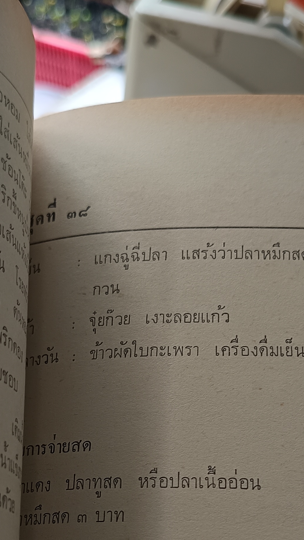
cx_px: 130
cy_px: 427
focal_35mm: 57
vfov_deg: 35.5
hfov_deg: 21.1
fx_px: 817
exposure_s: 1/50
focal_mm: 5.31
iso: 166
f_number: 1.7
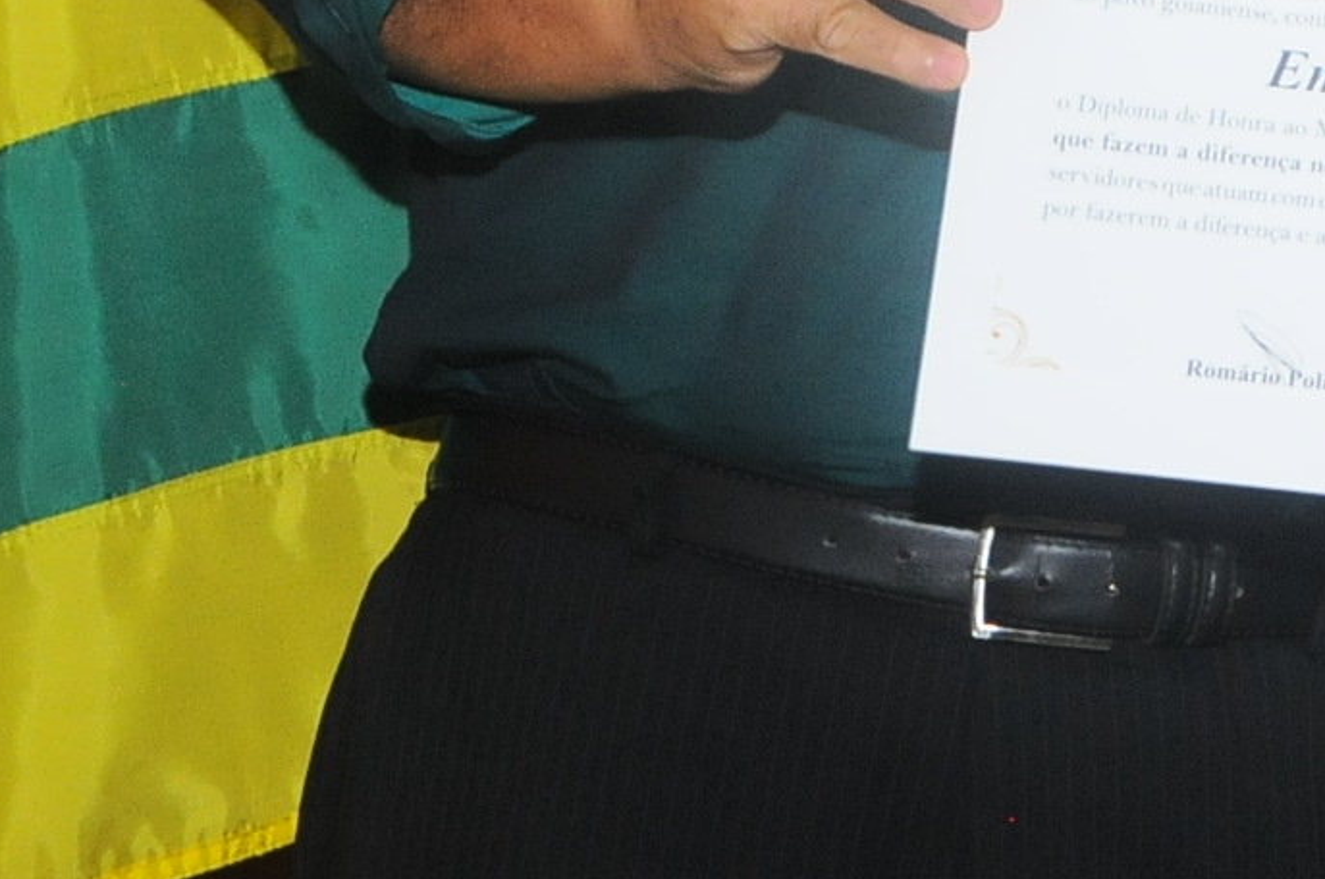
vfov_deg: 6.4
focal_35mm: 211
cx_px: 1605
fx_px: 7739
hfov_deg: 9.6
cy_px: -447
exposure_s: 1/125
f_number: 4.8
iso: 1250
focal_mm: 45
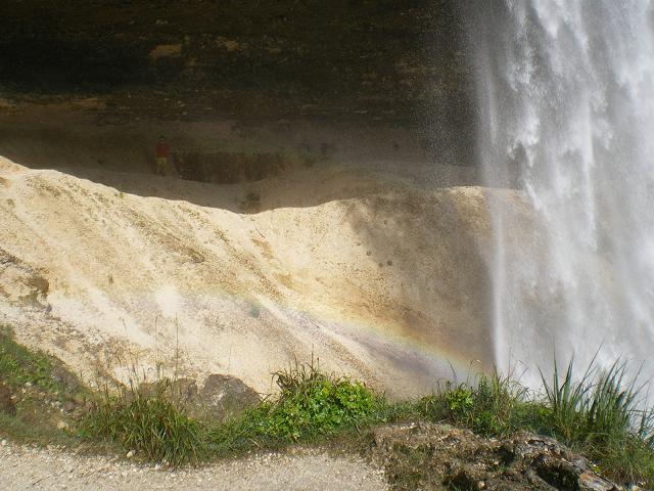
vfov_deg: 37.7
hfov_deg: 49.0
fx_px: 718
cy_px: 246
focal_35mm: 38
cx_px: 327
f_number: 4.6
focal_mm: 6.3
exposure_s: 1/400
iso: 64
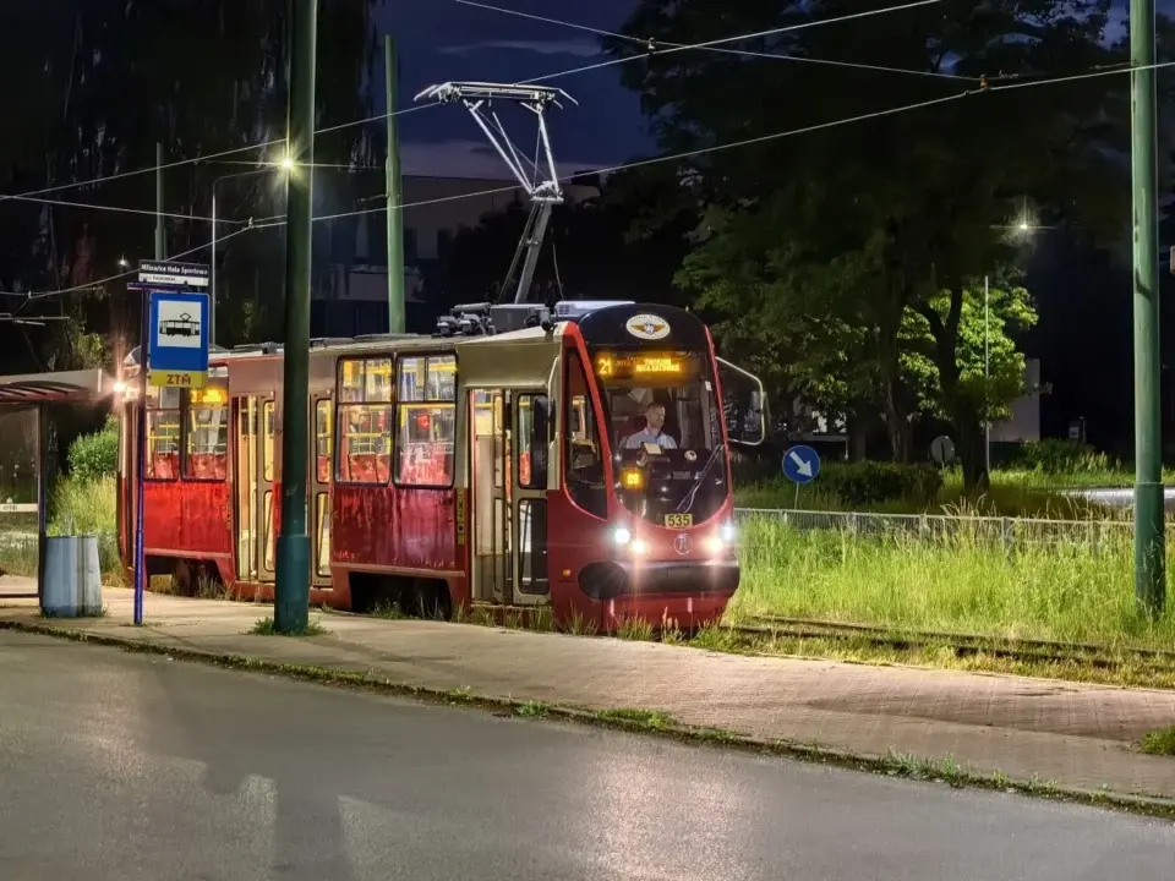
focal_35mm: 95
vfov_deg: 15.6
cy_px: 440
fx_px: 3225
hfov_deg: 20.7
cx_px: 588
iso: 640
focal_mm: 15
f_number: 2.1
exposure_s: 1/9.99
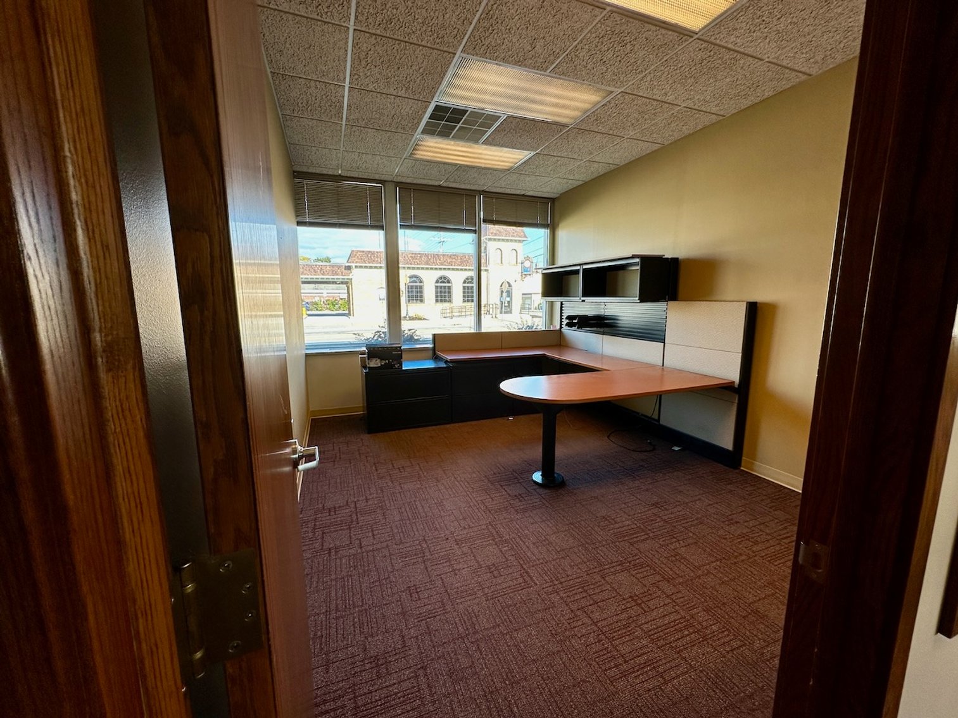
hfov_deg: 102.1
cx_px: 479
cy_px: 359
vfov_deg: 85.7
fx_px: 387
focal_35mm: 14
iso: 40
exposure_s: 1/175
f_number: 2.2
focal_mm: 2.22
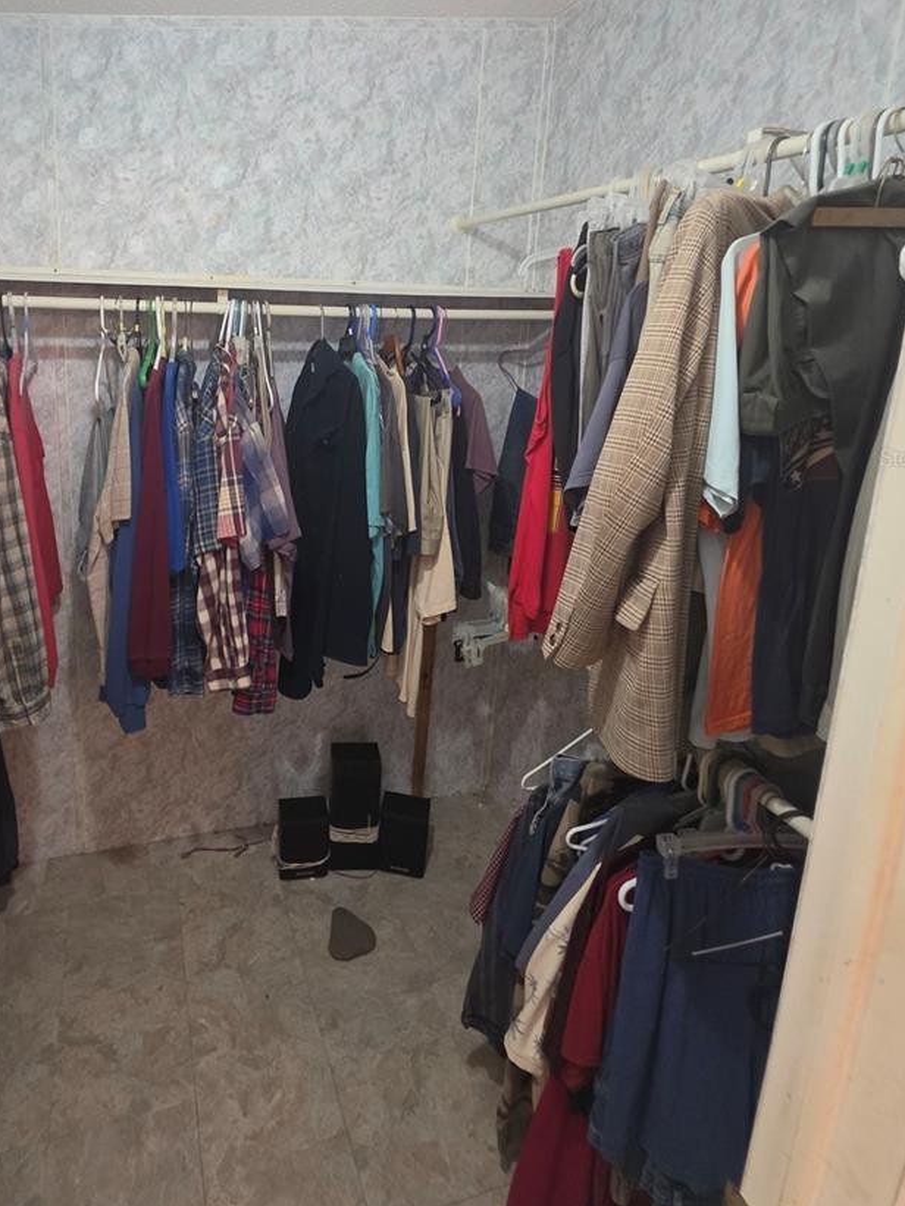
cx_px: 323
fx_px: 662
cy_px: 457
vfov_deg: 83.1
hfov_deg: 67.3
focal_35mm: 19
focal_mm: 2.2
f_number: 1.9
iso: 250
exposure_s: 1/60
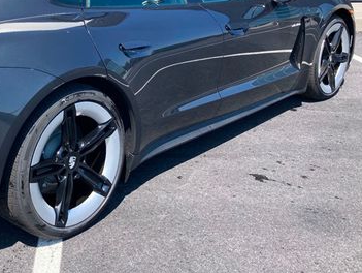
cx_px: 59
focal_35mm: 51
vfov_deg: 28.1
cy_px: 60
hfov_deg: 35.9
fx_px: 534
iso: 20
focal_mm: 3.99
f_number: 1.8
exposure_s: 1/857
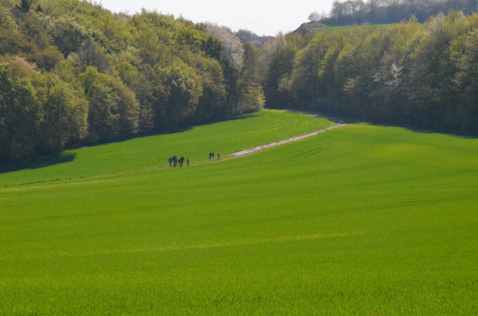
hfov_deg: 13.1
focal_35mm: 158
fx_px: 2087
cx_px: 239
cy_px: 158
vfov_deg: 8.7
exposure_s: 1/2500
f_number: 18
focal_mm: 105
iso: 6400
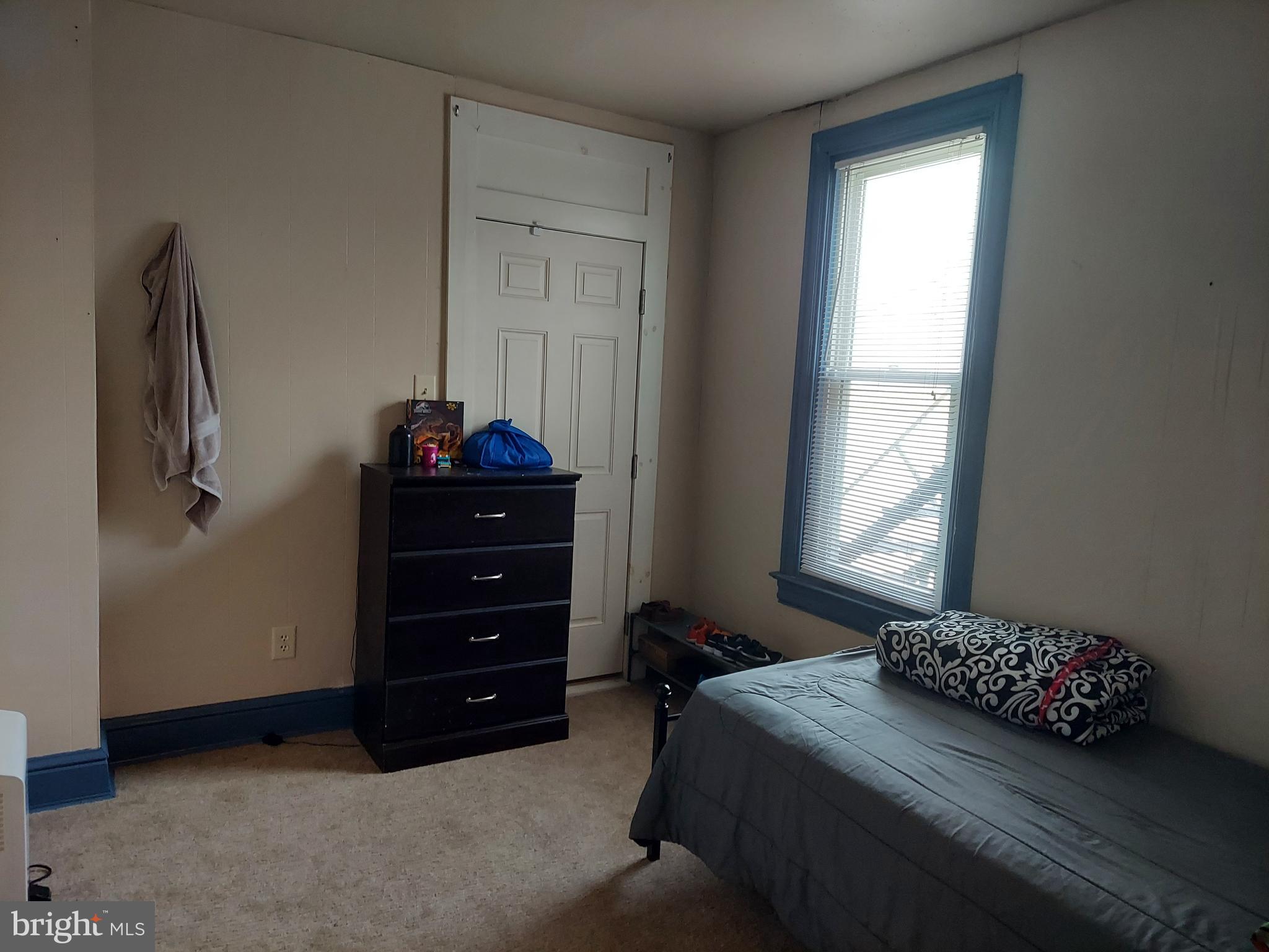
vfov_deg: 56.8
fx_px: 880
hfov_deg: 71.6
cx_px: 634
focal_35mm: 24
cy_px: 476
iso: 200
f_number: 1.8
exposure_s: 1/50
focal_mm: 5.23
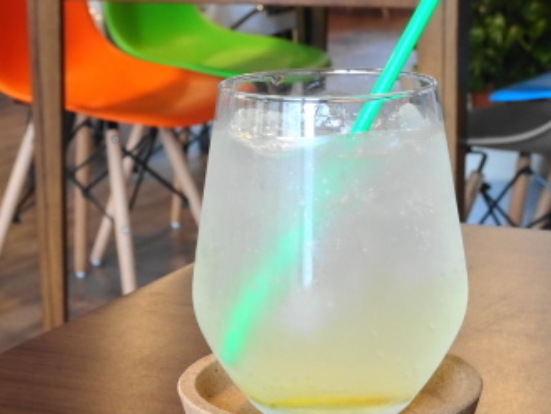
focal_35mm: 93
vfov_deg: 15.9
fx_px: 1481
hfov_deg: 21.0
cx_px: 210
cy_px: 192
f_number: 4.5
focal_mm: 10.95
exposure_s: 1/25
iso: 800
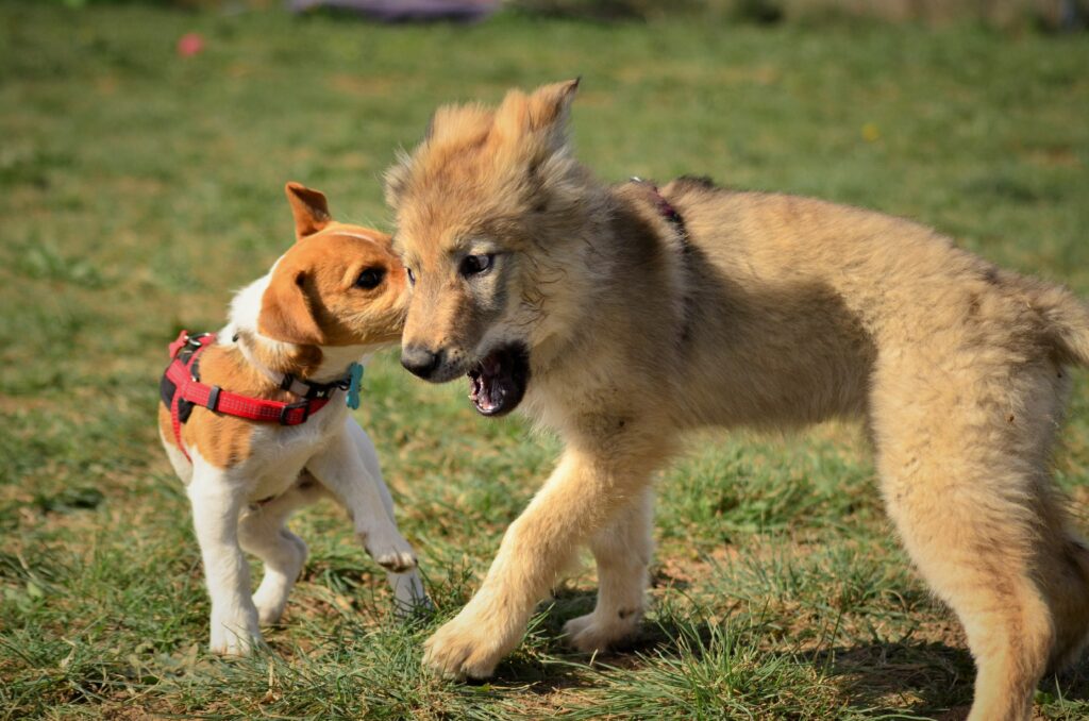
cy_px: 360
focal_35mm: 105
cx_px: 544
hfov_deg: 19.5
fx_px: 3169
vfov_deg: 13.0
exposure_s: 1/8000
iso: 560
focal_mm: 70
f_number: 4
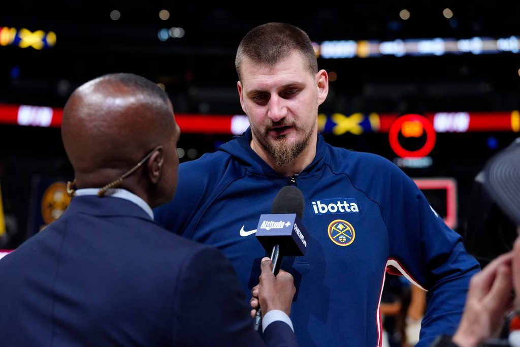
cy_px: 174
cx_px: 260
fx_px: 1098
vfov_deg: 18.0
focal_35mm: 76
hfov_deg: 26.6
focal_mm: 76
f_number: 3.5
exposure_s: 1/2000
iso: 4000
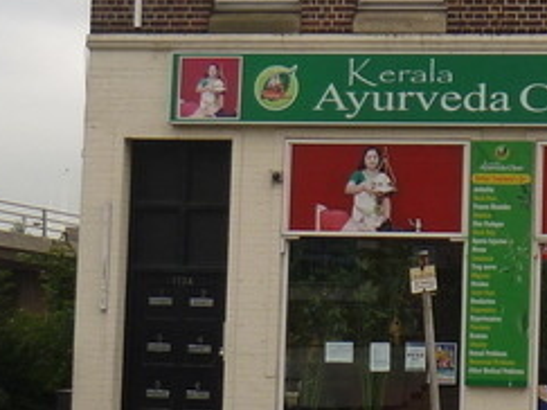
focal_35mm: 137
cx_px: 579
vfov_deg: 10.7
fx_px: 2164
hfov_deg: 14.1
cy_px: 2
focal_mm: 5.9
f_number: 2.9
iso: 80
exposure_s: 1/640
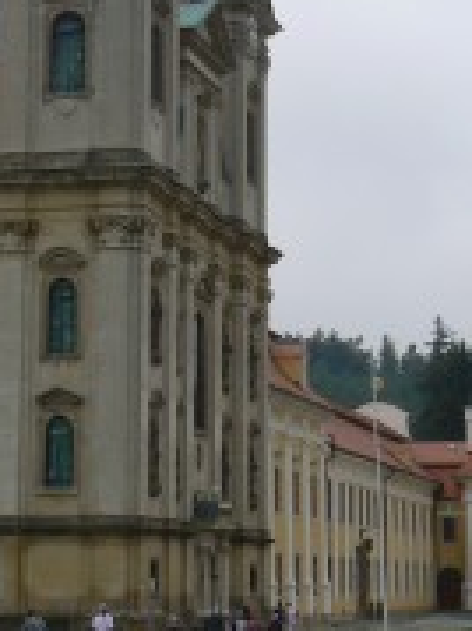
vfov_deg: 15.8
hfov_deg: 12.0
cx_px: 240
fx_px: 2239
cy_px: 67
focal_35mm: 123
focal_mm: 9.2
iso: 80
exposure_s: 1/400
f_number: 6.3
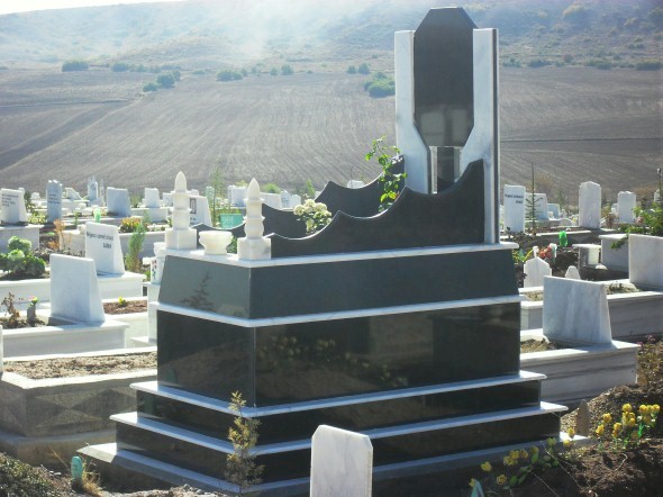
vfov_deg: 14.1
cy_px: 248
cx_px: 332
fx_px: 2010
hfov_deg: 18.7
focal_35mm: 105
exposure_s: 1/350
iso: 100
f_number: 5.8
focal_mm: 18.9
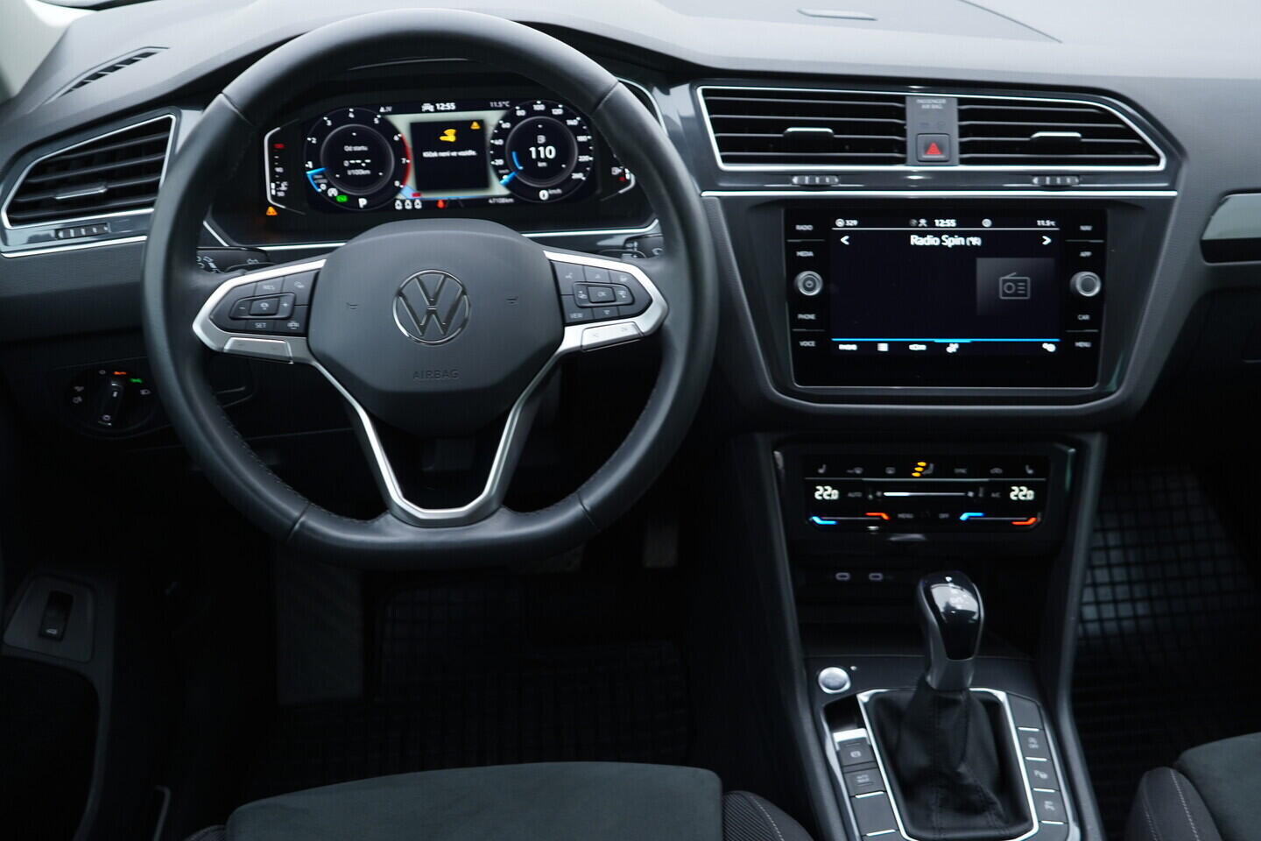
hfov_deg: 53.1
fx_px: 1261
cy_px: 420
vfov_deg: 36.9
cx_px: 630
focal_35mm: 36
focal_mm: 24
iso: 200
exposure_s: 1/40
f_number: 2.8
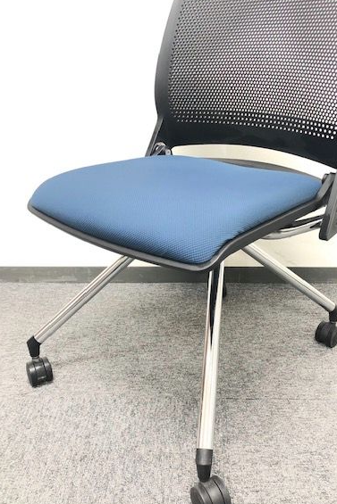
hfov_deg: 39.9
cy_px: 245
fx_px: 463
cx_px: 197
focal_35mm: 33
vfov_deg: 57.2
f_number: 1.8
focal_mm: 4
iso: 64
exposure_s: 1/15
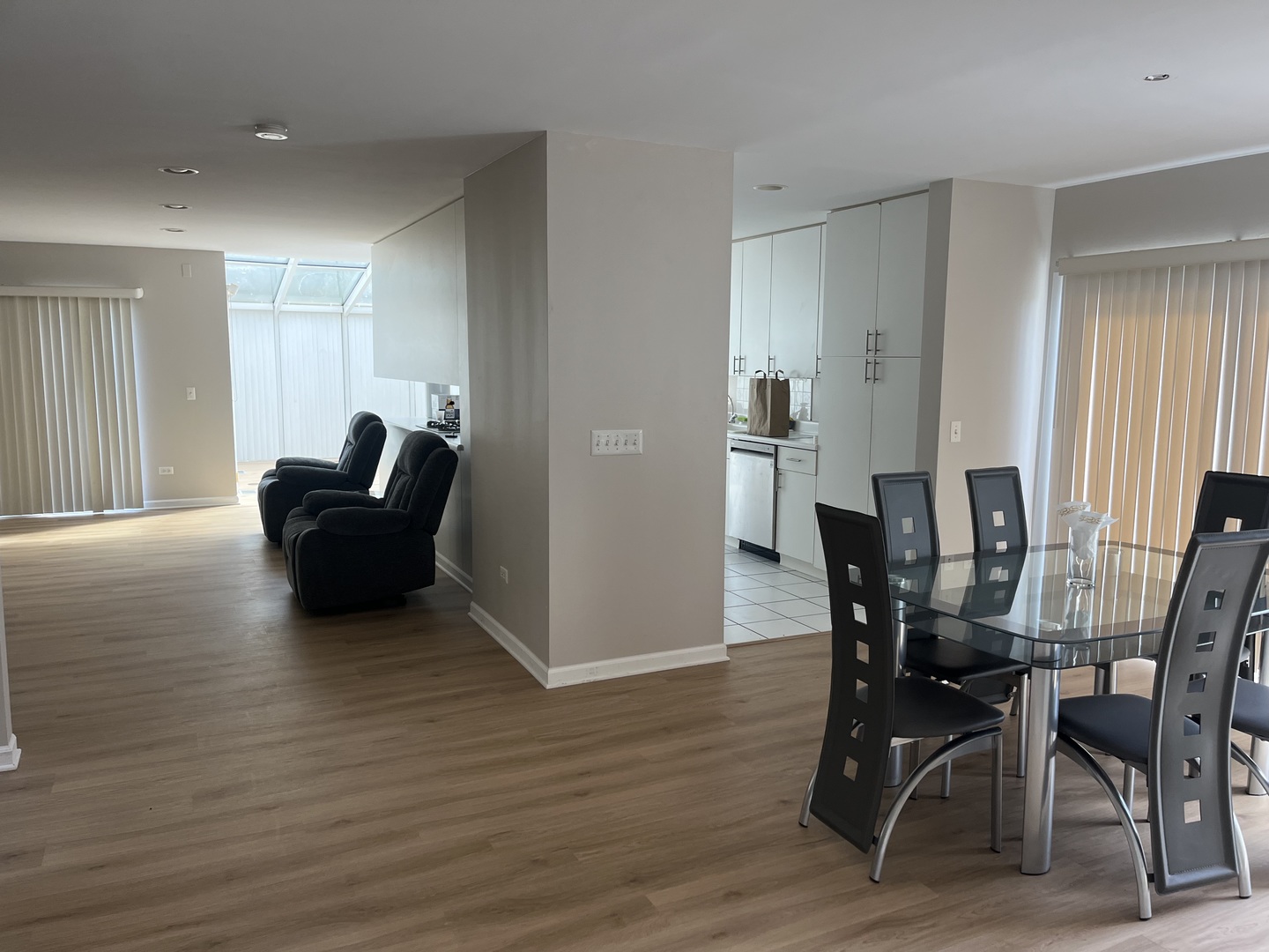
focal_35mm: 26
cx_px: 634
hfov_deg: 67.3
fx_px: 953
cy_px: 476
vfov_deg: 53.1
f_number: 1.6
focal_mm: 5.1
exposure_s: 1/120
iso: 100
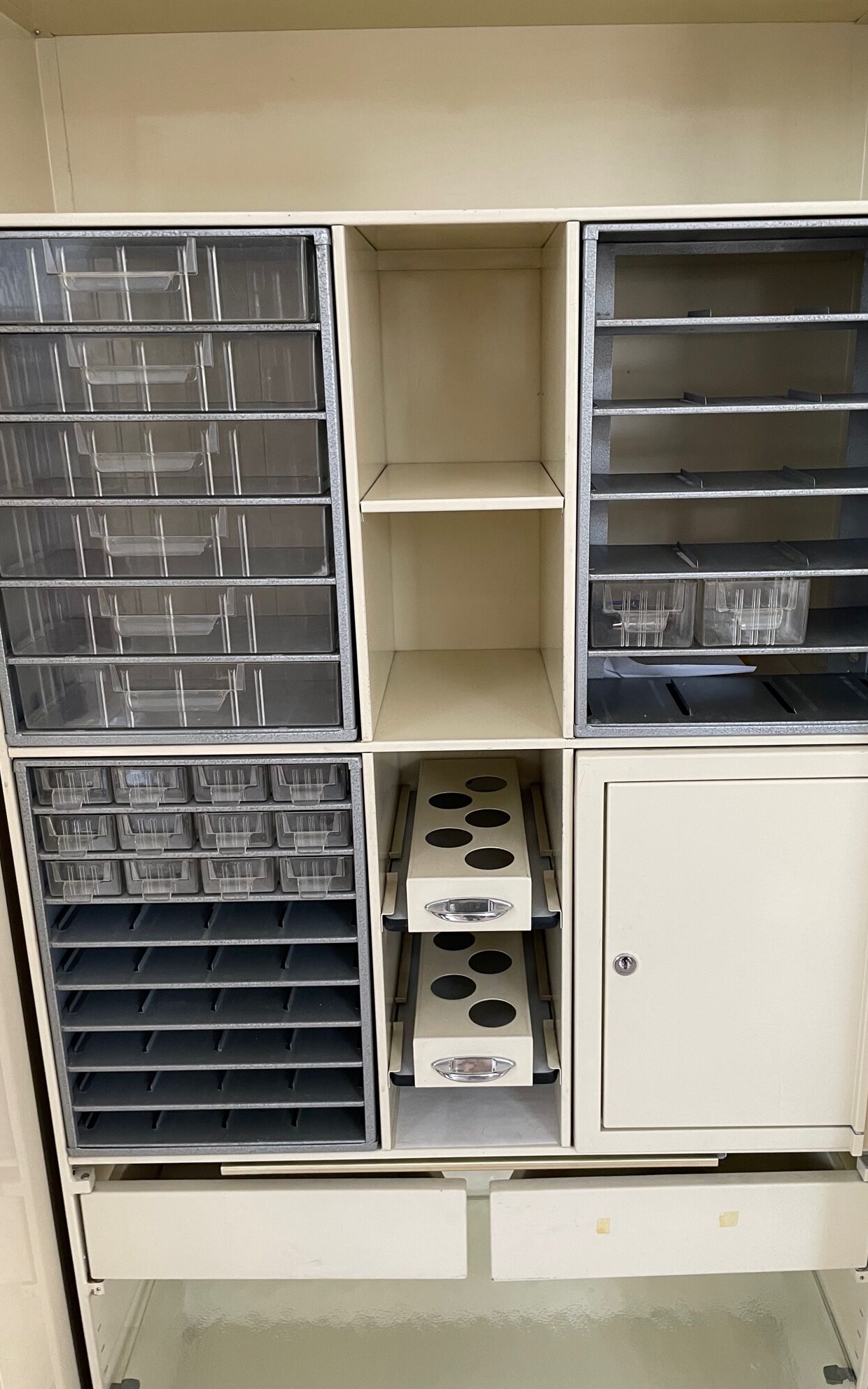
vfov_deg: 66.5
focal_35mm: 28
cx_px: 472
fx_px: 1060
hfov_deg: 44.5
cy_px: 697
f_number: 1.6
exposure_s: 1/60
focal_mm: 4.2
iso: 160
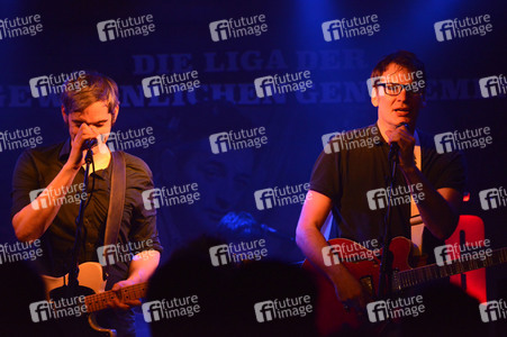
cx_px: 254
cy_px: 168
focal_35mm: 160
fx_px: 2252
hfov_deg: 12.8
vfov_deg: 8.6
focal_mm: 160
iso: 6400
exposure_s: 1/250
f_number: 5
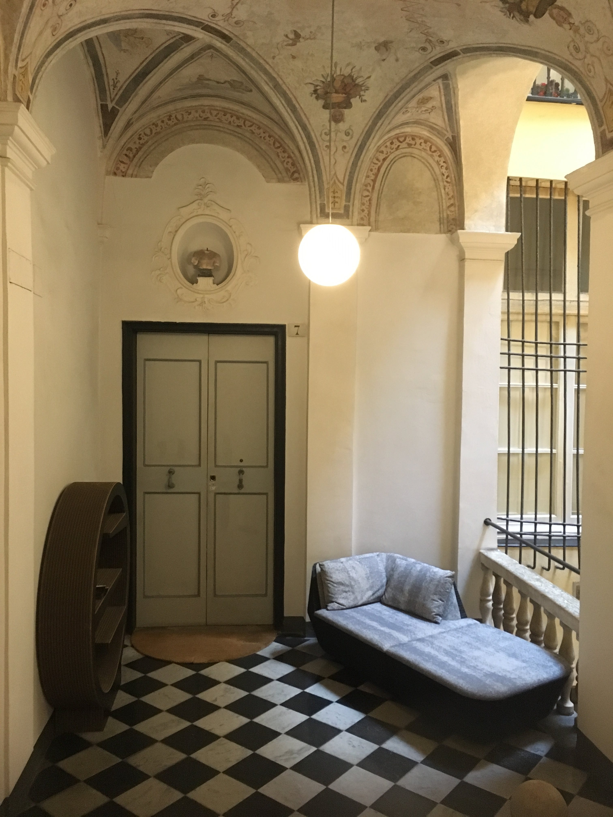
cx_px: 306
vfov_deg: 61.7
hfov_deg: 48.2
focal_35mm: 29
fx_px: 685
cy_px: 408
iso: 320
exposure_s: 1/17
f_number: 2.2
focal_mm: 4.15
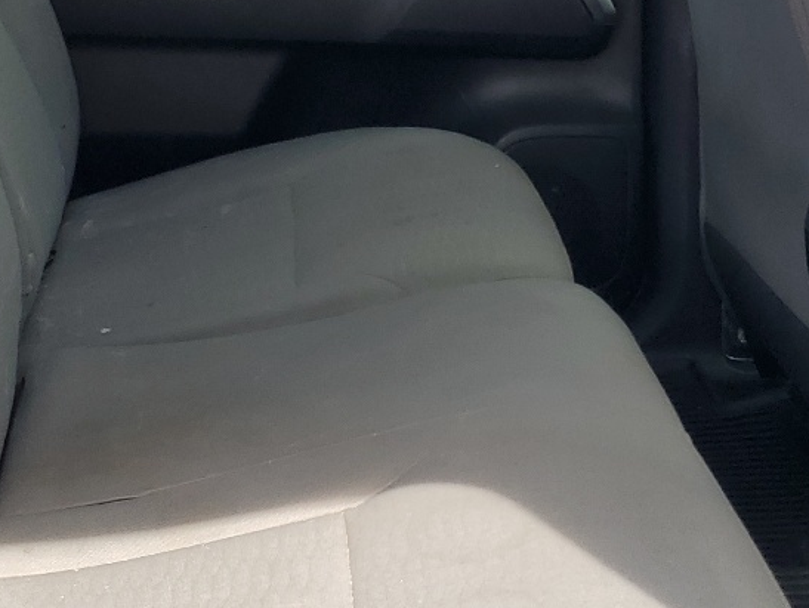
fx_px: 1777
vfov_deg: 19.2
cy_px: 123
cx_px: 445
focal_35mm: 76
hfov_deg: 25.6
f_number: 1.5
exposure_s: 1/323
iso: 50
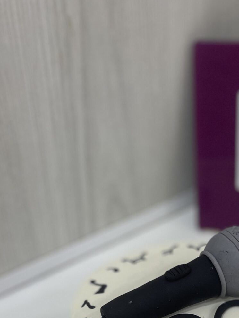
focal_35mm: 67
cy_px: 320
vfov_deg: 27.3
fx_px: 617
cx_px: 231
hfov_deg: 21.3
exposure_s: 1/100
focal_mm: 5.1
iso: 50
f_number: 1.6
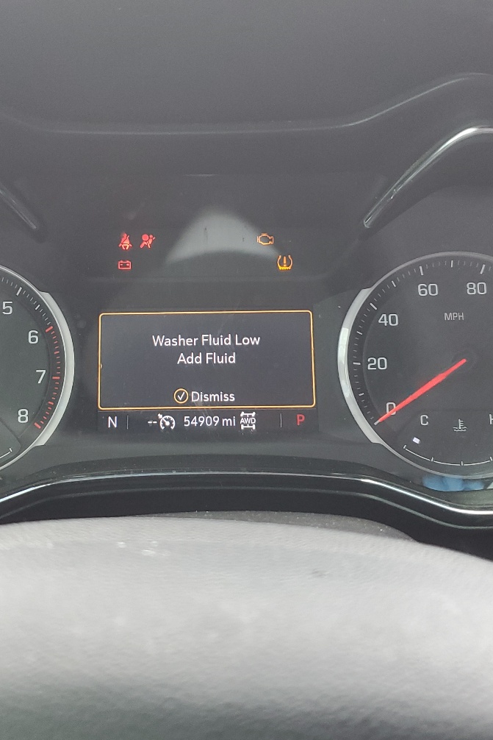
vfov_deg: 45.4
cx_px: 212
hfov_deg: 31.2
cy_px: 344
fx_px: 883
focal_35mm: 43
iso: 78
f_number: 1.5
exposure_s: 1/120
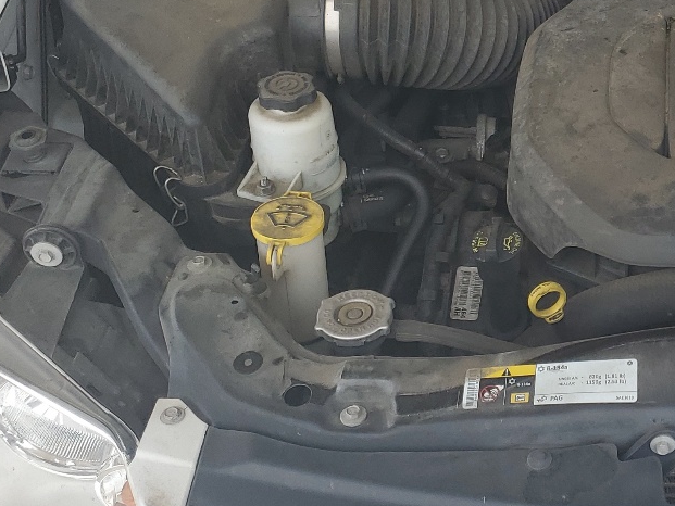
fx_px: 1307
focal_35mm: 67
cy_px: 177
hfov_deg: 26.7
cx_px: 736
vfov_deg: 21.9
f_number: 1.5
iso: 50
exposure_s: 1/833
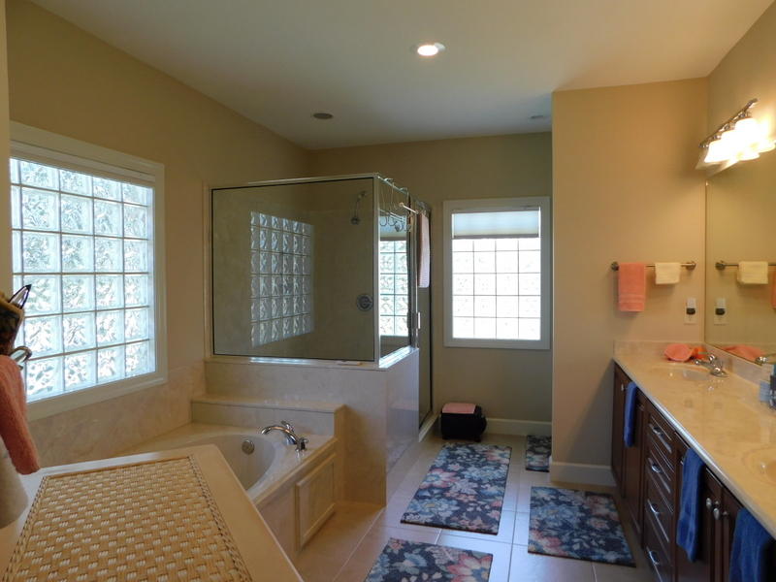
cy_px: 291
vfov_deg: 58.9
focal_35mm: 23
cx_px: 388
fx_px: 516
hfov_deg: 73.9
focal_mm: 4
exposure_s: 1/50
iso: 125
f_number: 3
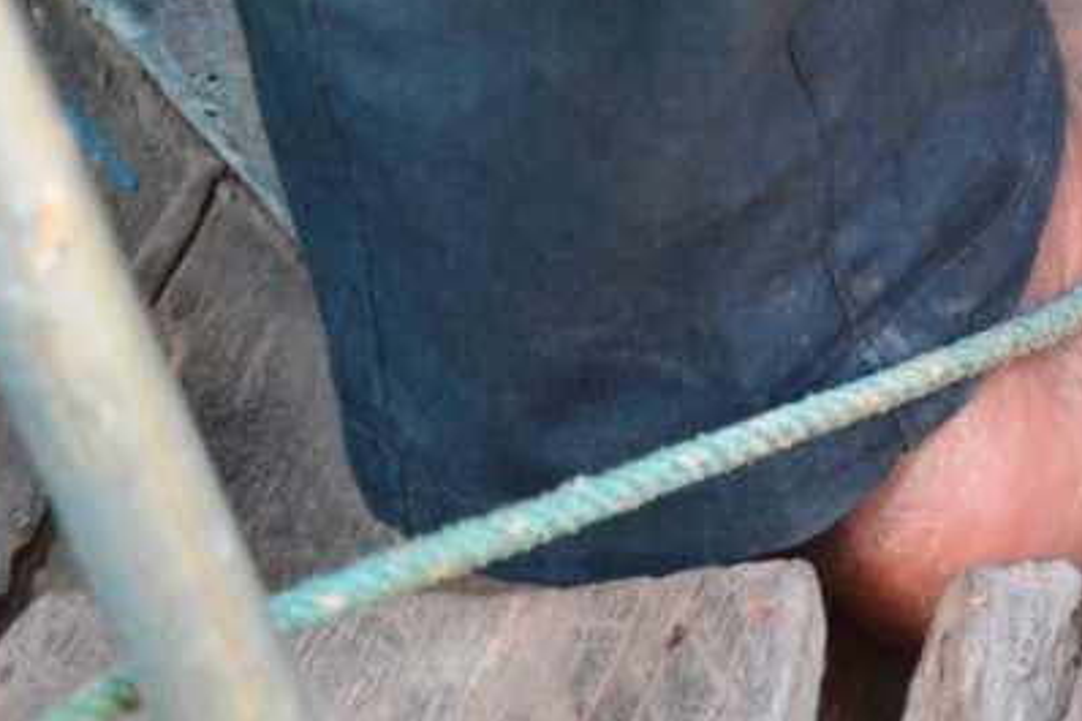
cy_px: 88
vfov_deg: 6.5
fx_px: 6377
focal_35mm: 212
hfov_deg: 9.6
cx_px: 1139
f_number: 5.6
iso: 900
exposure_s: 1/60
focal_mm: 55
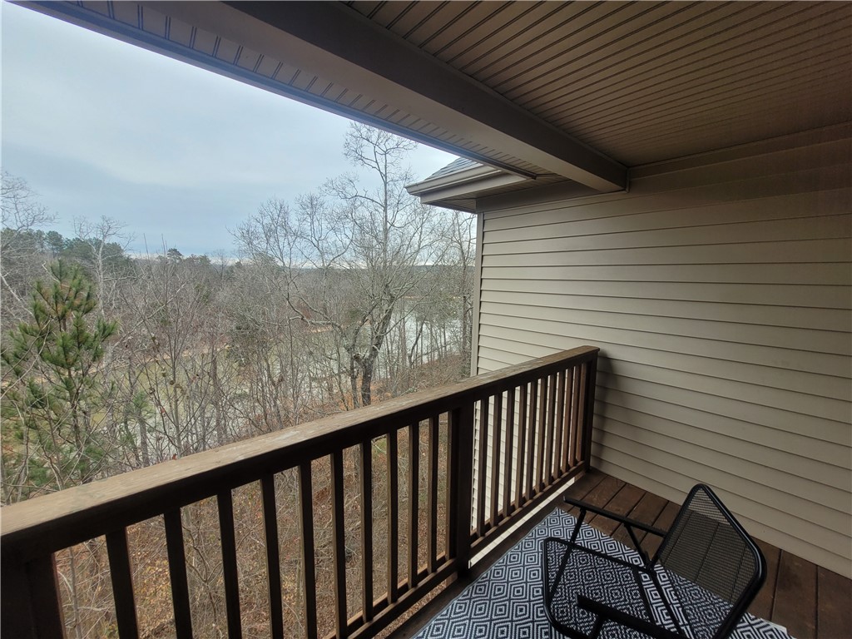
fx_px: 320
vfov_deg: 89.9
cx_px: 426
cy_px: 320
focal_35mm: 13
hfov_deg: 106.2
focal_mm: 1.74
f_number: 2.2
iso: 40
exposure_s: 1/128
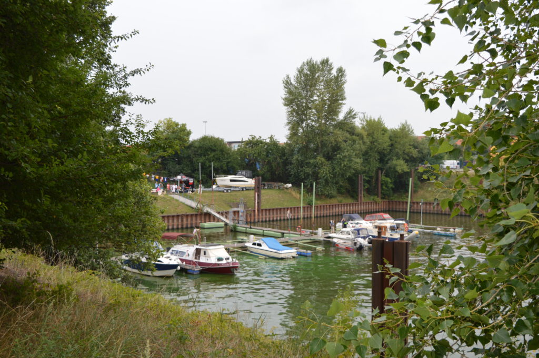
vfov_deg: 34.2
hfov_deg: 49.6
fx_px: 583
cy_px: 179
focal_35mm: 39
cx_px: 270
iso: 100
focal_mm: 26
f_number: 6.3
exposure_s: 1/200
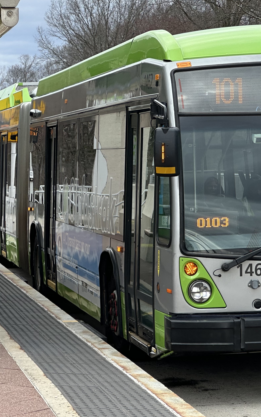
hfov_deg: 10.0
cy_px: 187
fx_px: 1491
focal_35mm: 131
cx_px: 113
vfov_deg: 15.9
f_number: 2.8
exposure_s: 1/286
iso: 32
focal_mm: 9
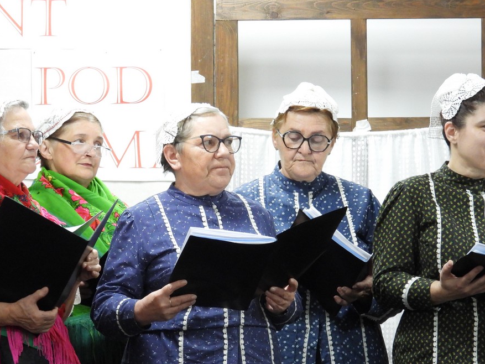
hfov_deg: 5.7
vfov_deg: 4.3
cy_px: 245
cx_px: 197
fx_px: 4890
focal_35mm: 349
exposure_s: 1/30
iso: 800
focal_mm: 45.8
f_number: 4.5
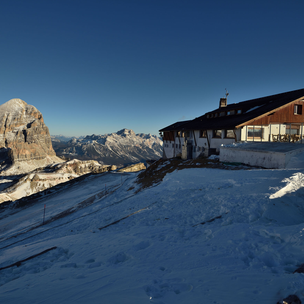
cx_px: 135
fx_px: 209
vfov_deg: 72.1
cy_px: 150
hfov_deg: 71.9
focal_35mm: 21
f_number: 10
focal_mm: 16
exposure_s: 1/250
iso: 100
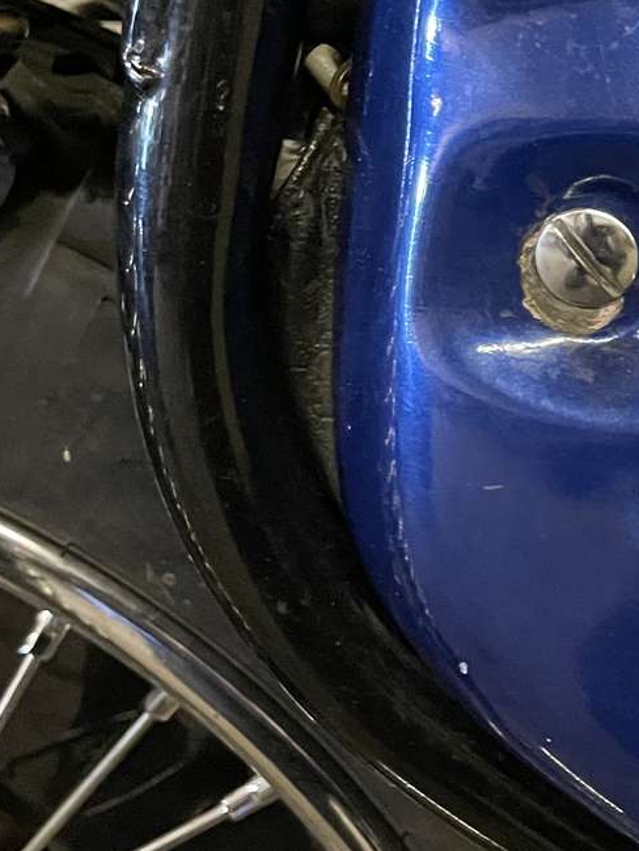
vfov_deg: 24.4
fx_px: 1968
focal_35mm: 80
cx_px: 981
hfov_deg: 16.6
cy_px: 414
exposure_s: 1/25
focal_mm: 4.2
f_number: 1.6
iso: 640
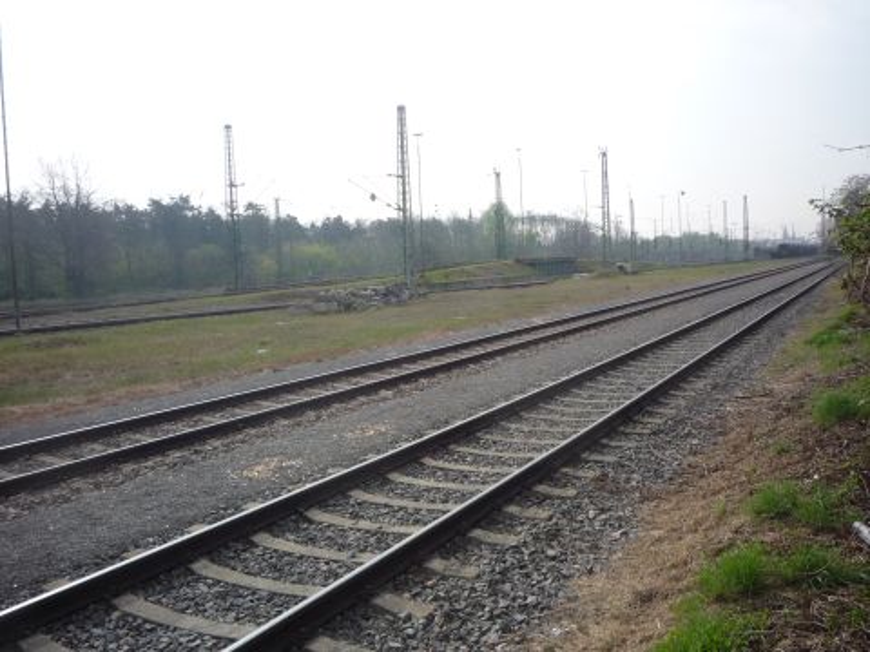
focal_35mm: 32
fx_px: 804
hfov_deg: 56.8
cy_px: 326
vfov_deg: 44.2
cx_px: 435
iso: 100
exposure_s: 1/400
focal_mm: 5.2
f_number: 5
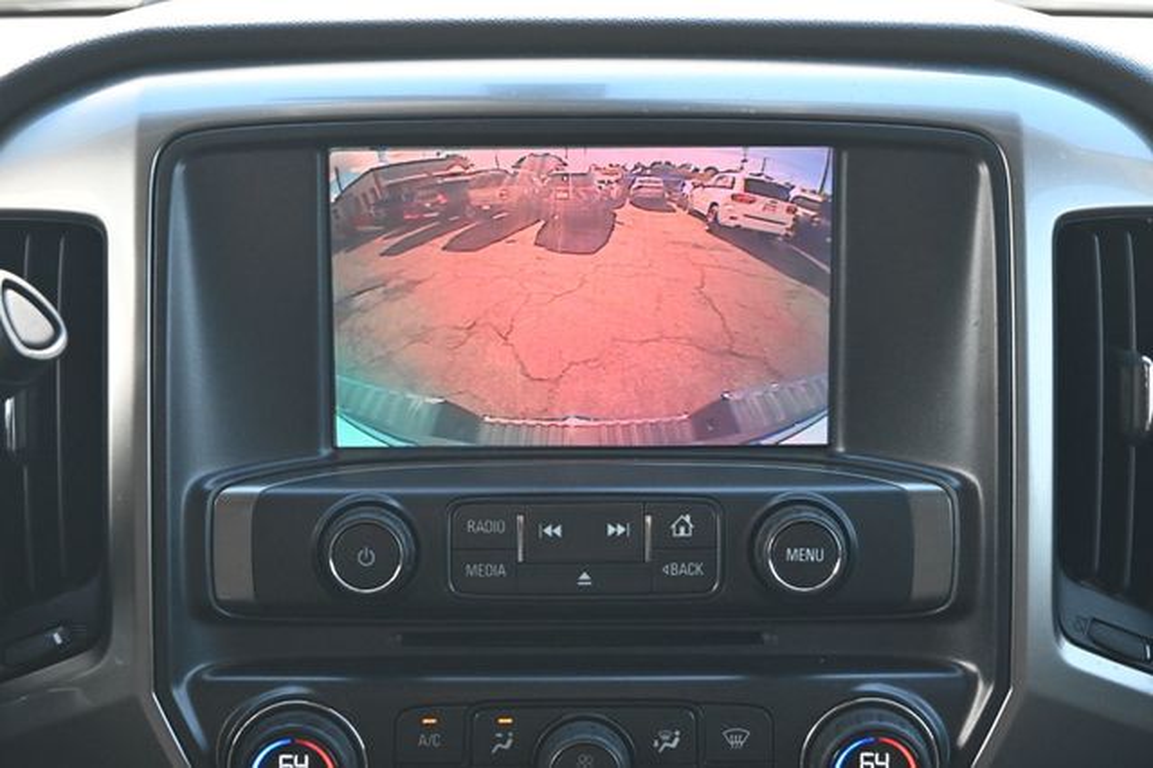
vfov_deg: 19.7
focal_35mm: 69
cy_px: 384
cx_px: 576
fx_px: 2209
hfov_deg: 29.3
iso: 1100
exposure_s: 1/125
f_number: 6
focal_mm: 46
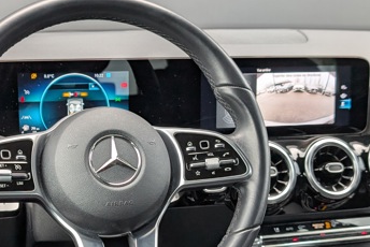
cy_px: 150
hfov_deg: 34.1
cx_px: 120
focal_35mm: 58
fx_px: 597
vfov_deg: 23.4
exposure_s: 1/29.7
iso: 31
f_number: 1.68
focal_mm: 6.9
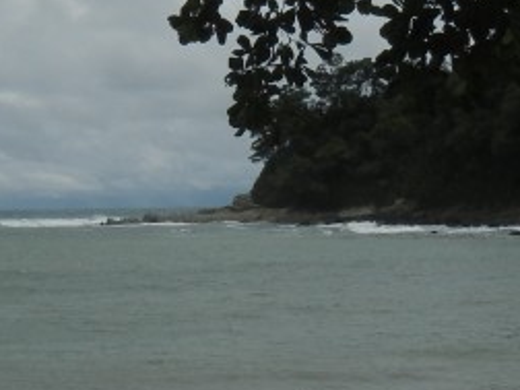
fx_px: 1833
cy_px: 140
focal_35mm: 122
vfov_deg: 12.1
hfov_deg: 16.1
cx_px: 194
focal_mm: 5.4
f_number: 7
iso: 160
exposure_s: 1/1500
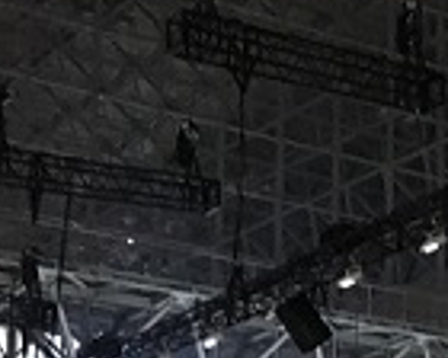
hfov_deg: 14.1
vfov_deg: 11.6
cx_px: 595
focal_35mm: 131
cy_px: 368
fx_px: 1737
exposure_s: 1/30
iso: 200
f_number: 2.2
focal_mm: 4.15
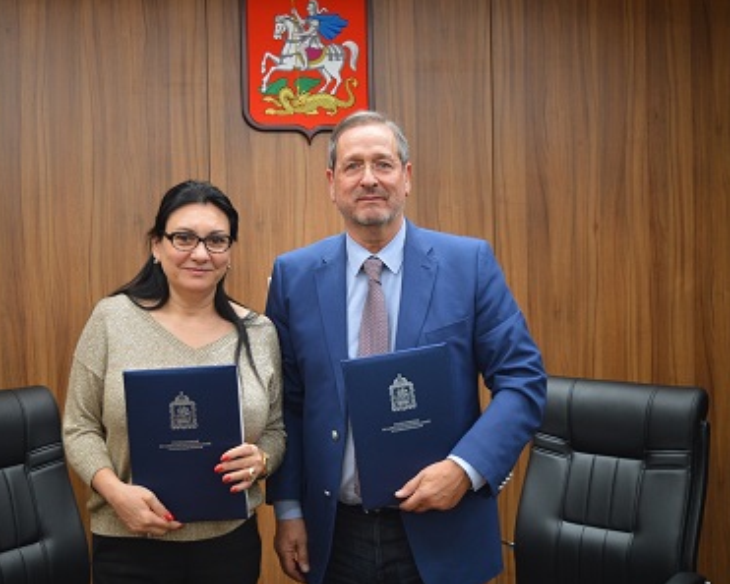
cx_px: 296
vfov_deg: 32.4
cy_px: 293
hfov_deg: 39.7
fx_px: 1007
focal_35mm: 47
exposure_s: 1/25
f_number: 4
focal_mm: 27
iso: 400
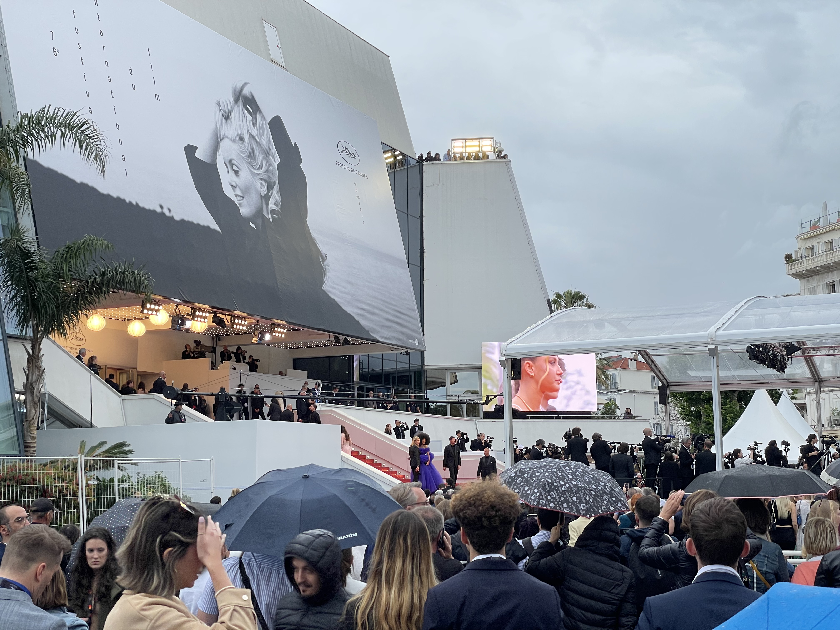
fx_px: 1262
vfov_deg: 28.0
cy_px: 315
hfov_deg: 36.8
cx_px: 420
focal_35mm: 52
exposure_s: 1/166
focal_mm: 6
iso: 25
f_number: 2
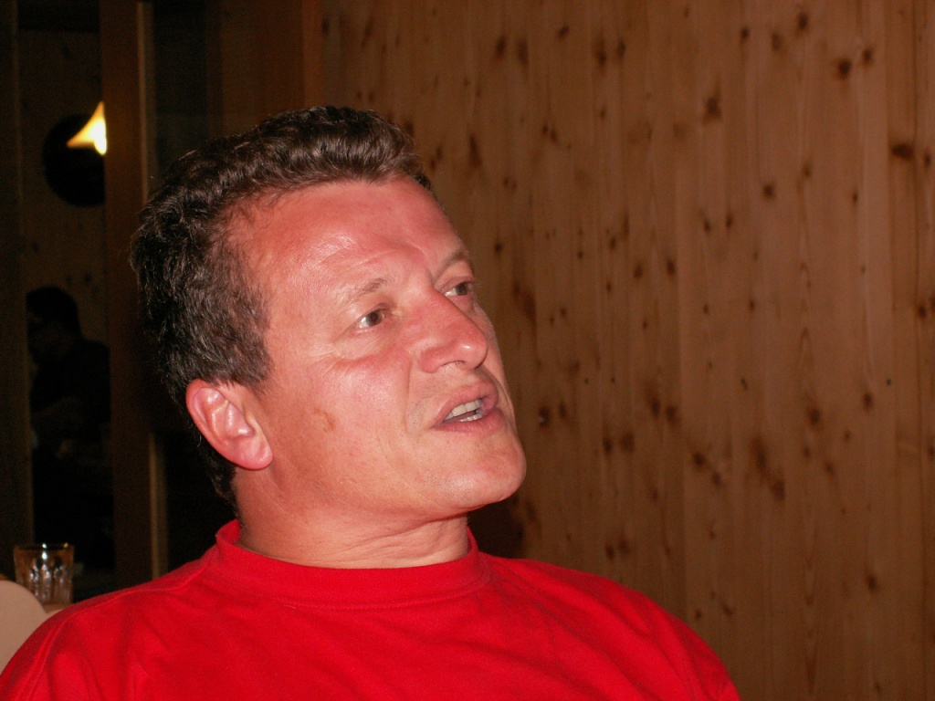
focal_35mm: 86
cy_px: 350
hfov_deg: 22.8
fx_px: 2323
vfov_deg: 17.2
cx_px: 468
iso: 160
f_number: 3.5
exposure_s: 1/40
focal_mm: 14.45
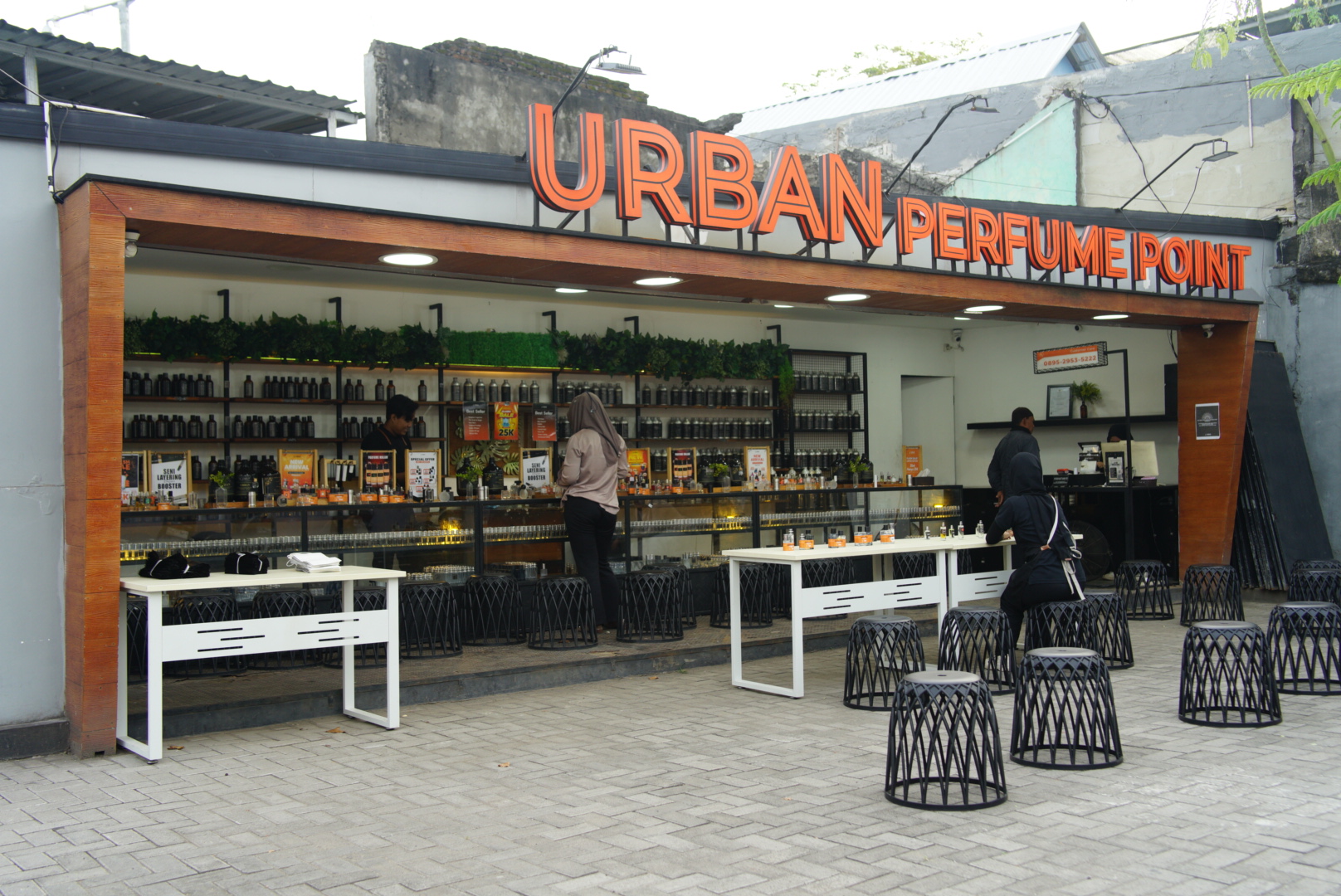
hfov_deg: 54.4
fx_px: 1305
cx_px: 670
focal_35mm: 35
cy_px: 448
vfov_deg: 37.9
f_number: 3.5
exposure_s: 1/200
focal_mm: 35
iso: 250
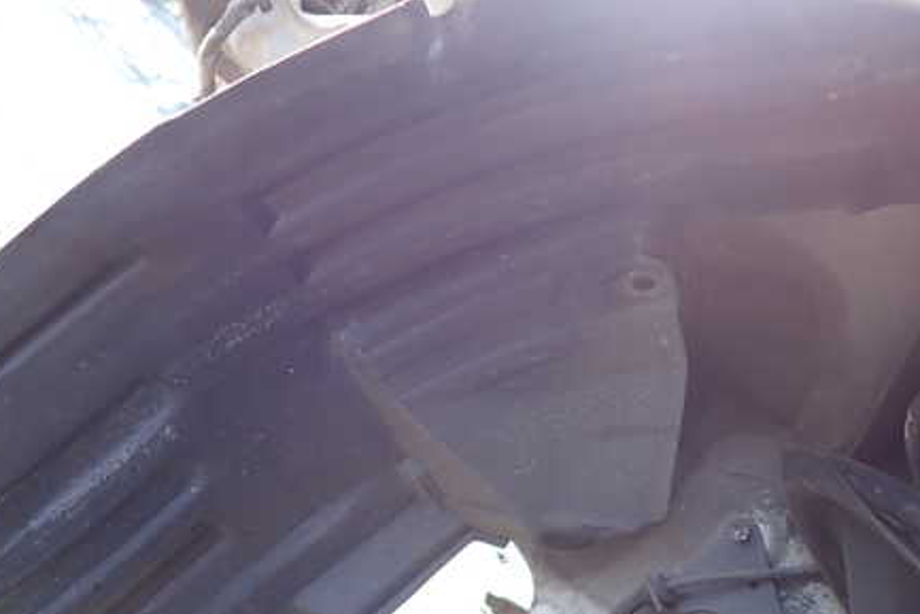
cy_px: 325
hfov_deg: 52.0
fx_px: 920
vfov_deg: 36.9
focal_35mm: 36
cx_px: 302
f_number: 2
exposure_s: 1/100
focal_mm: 4.5
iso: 100
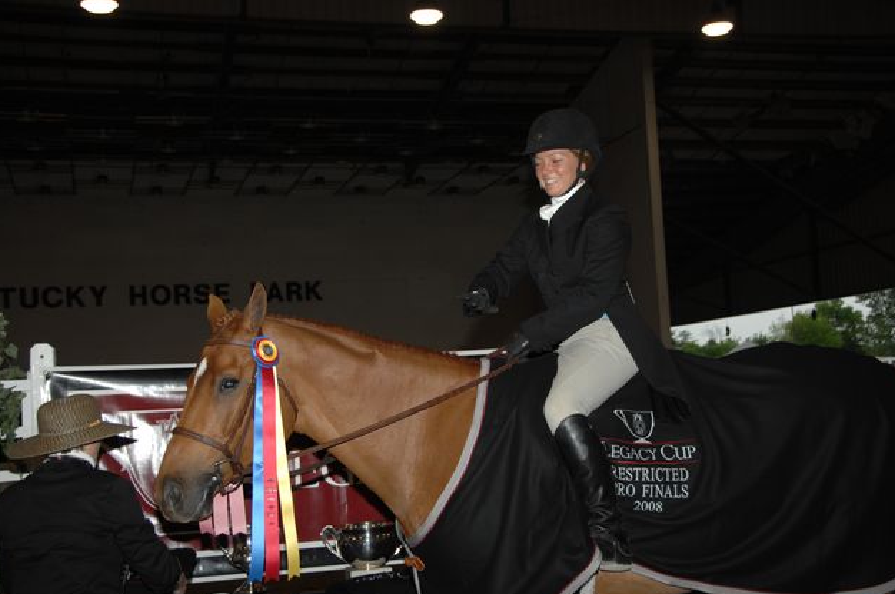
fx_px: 1180
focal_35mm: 48
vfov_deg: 28.3
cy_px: 302
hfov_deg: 41.5
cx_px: 450
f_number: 4
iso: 200
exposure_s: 1/125
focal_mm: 31
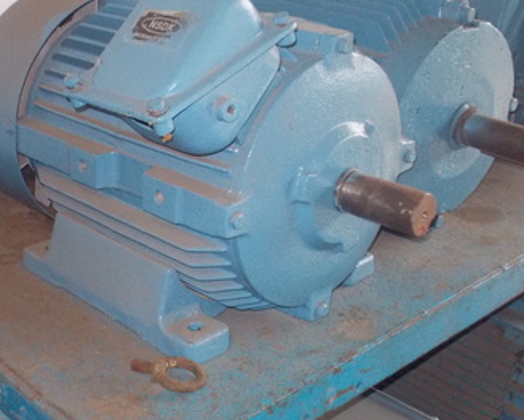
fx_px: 854
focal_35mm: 55
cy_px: 170
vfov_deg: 27.6
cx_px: 193
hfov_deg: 33.9
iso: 320
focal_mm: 5.2
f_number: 3.7
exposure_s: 1/30
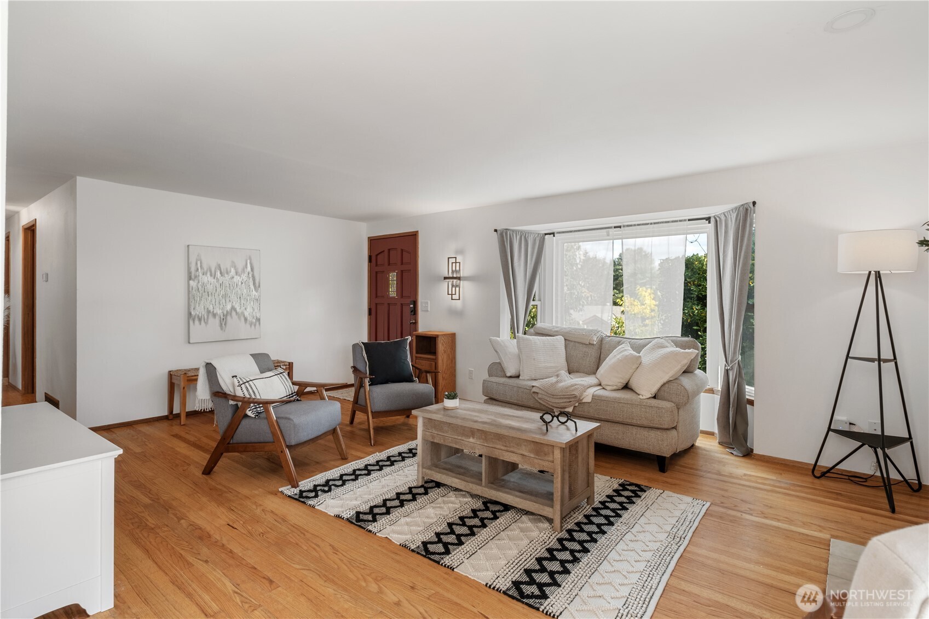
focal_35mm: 17
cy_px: 310
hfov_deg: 93.3
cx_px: 464
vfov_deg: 70.4
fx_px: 439
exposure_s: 1/2
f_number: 8
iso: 320
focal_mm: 11.5
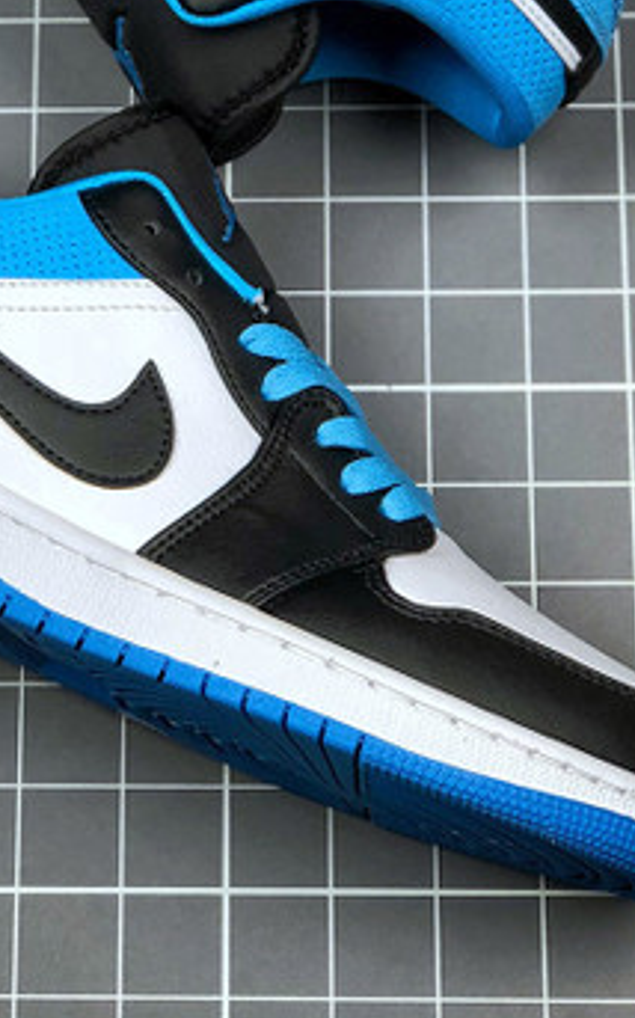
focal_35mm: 127
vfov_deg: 16.3
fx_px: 3521
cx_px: 104
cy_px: 166
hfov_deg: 10.3
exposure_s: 1/50
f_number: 2.8
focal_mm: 6.6
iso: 50
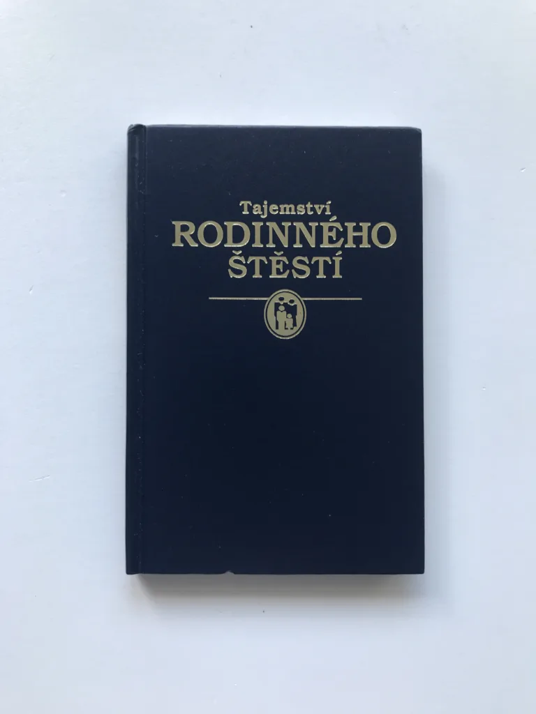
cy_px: 357
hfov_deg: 49.7
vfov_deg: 63.4
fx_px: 578
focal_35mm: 28
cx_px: 268
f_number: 1.8
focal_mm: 3.99
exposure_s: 1/50
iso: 25
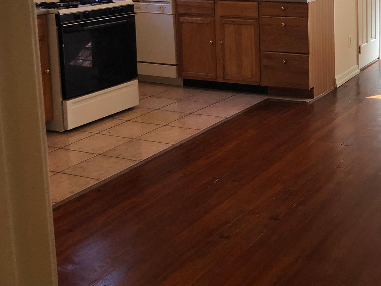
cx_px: 335
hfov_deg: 33.3
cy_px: 37
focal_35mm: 55
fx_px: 605
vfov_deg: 25.8
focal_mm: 4
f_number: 1.8
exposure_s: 1/30
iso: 25
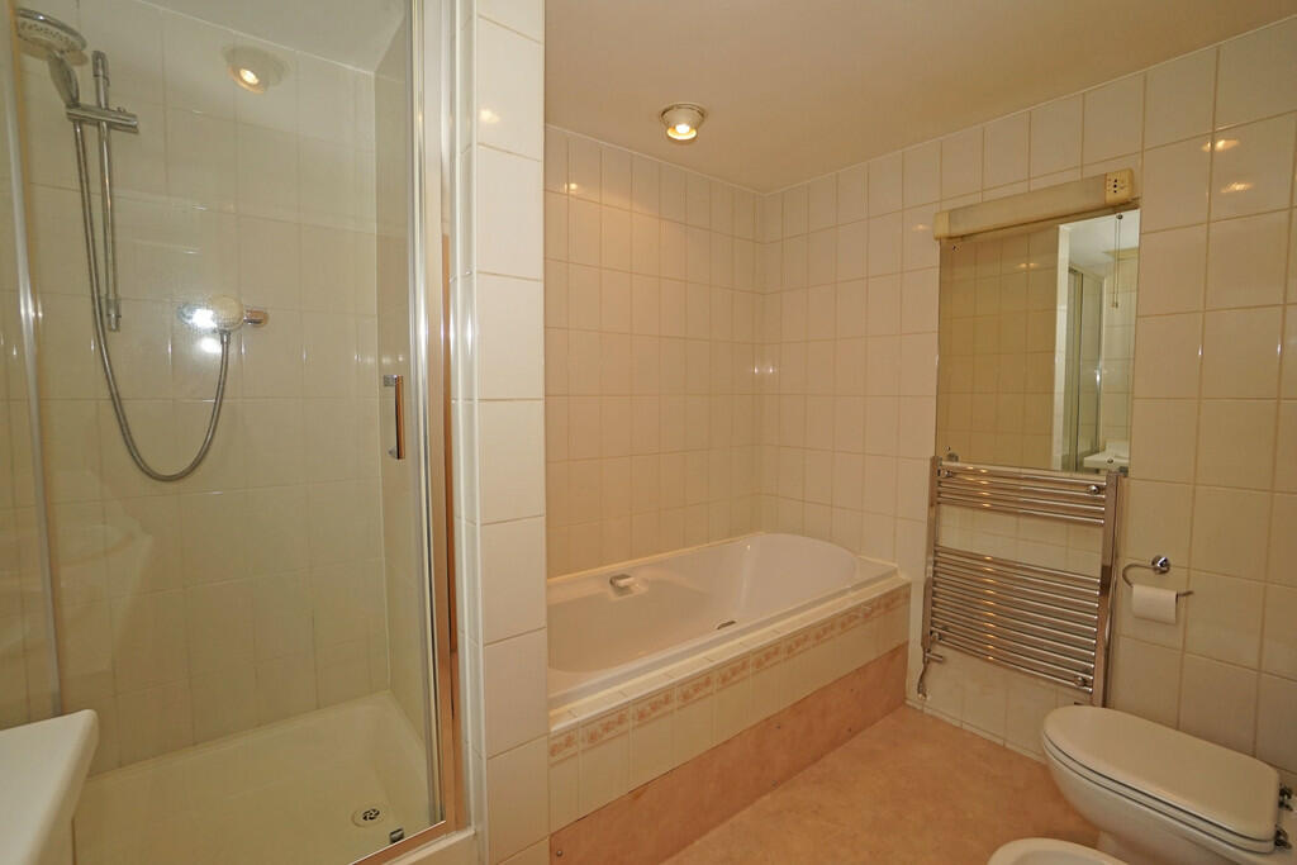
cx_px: 648
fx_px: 540
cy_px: 432
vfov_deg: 77.3
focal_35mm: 15
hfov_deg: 100.4
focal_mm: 10
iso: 640
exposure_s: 1/160
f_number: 4
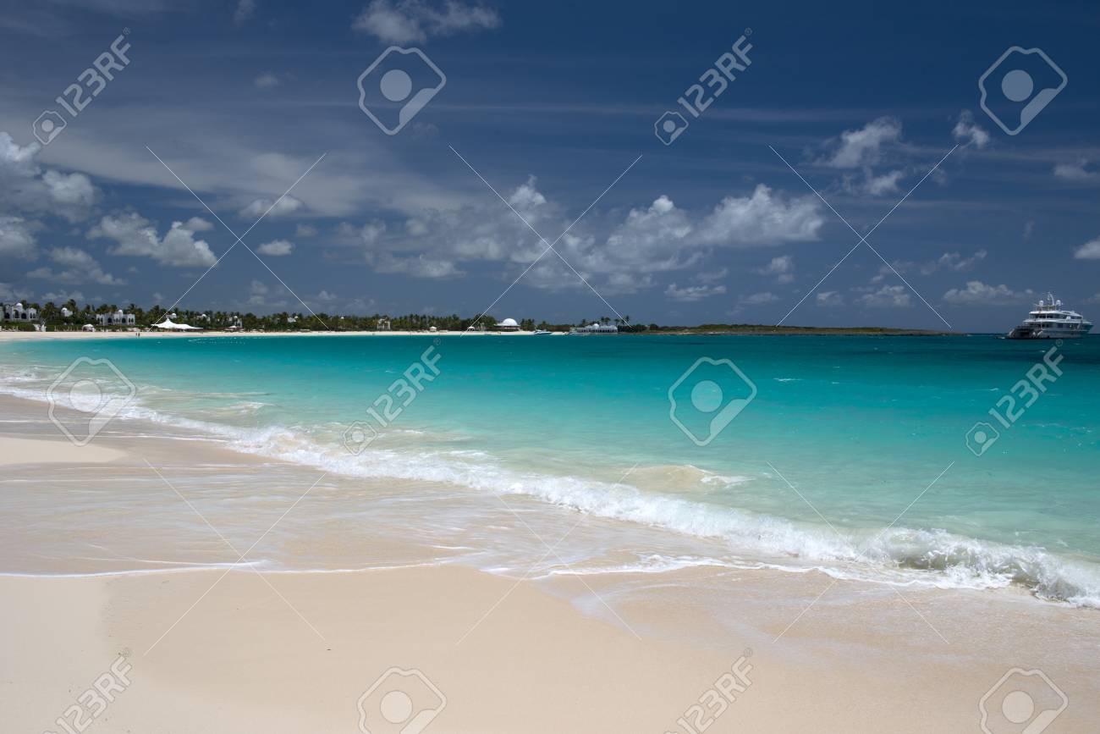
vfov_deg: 42.3
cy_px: 367
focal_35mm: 31
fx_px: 947
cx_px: 550
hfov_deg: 60.3
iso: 200
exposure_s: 1/320
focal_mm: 31
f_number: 11
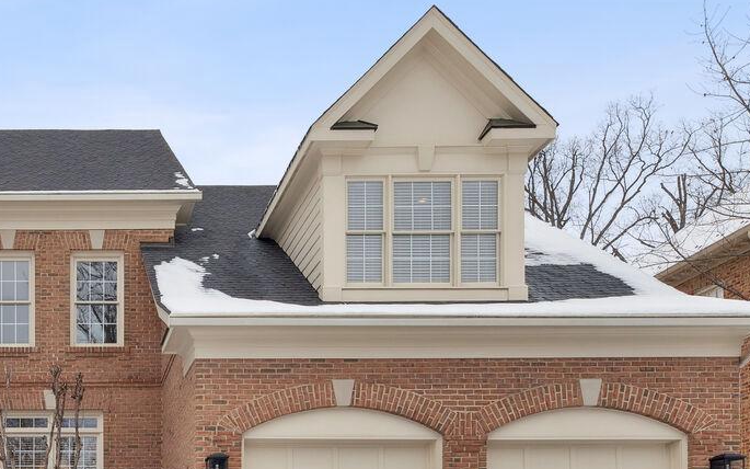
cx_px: 28
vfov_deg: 34.7
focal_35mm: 36
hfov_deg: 46.7
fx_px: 736
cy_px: 344
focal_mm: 14
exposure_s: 1/320
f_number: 9
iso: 200
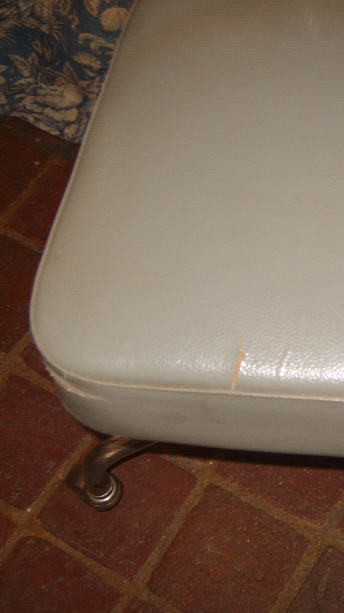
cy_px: 304
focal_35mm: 56
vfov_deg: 37.2
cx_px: 335
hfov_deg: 20.8
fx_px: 908
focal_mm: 7.4
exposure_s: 1/30
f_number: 2.8
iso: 100
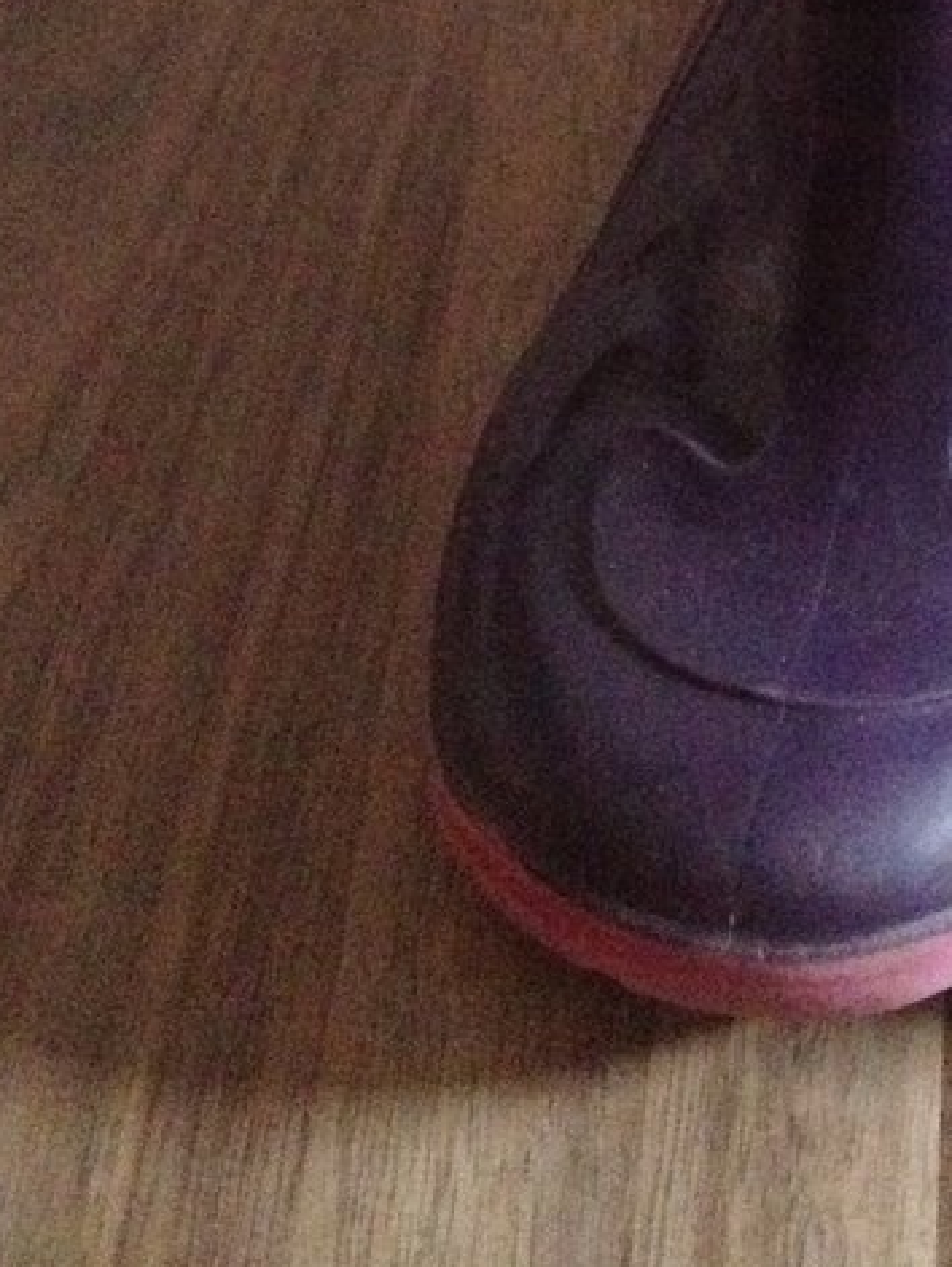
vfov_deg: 18.9
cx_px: 1269
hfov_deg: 14.3
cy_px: -179
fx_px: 3625
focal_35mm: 99
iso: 800
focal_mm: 4.28
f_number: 2.4
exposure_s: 1/15
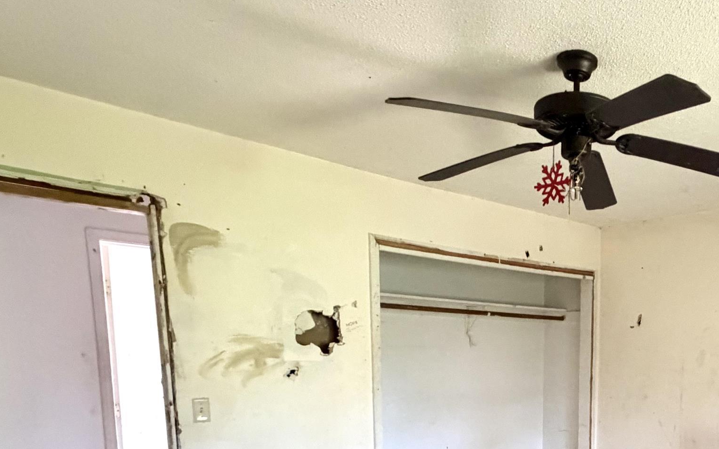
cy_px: 427
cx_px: 589
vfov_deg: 38.2
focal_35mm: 30
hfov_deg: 57.5
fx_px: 588
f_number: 2.2
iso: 1000
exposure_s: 1/60
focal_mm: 2.22
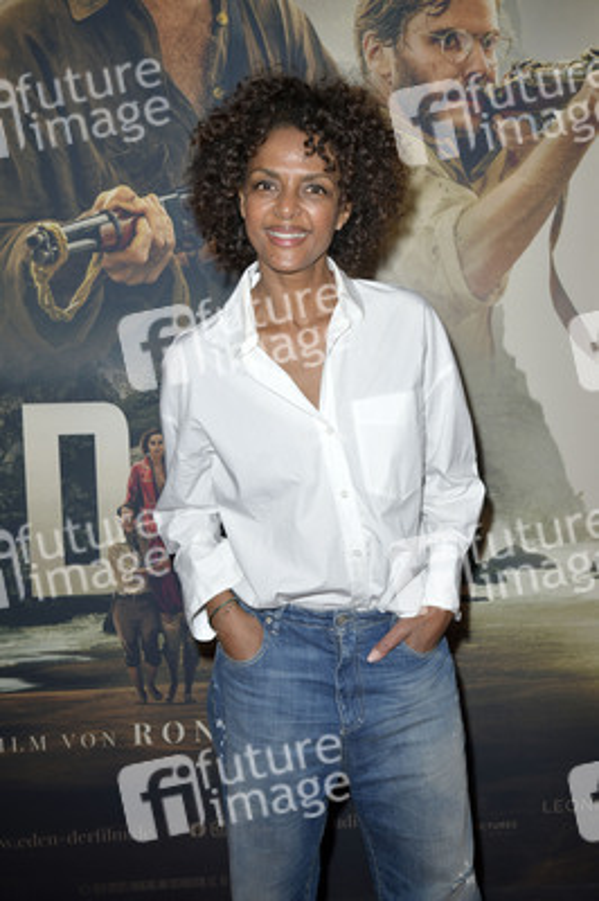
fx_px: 1150
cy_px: 450
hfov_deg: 29.2
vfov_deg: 42.8
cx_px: 300
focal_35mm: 46
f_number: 5.6
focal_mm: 46
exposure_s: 1/250
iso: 250
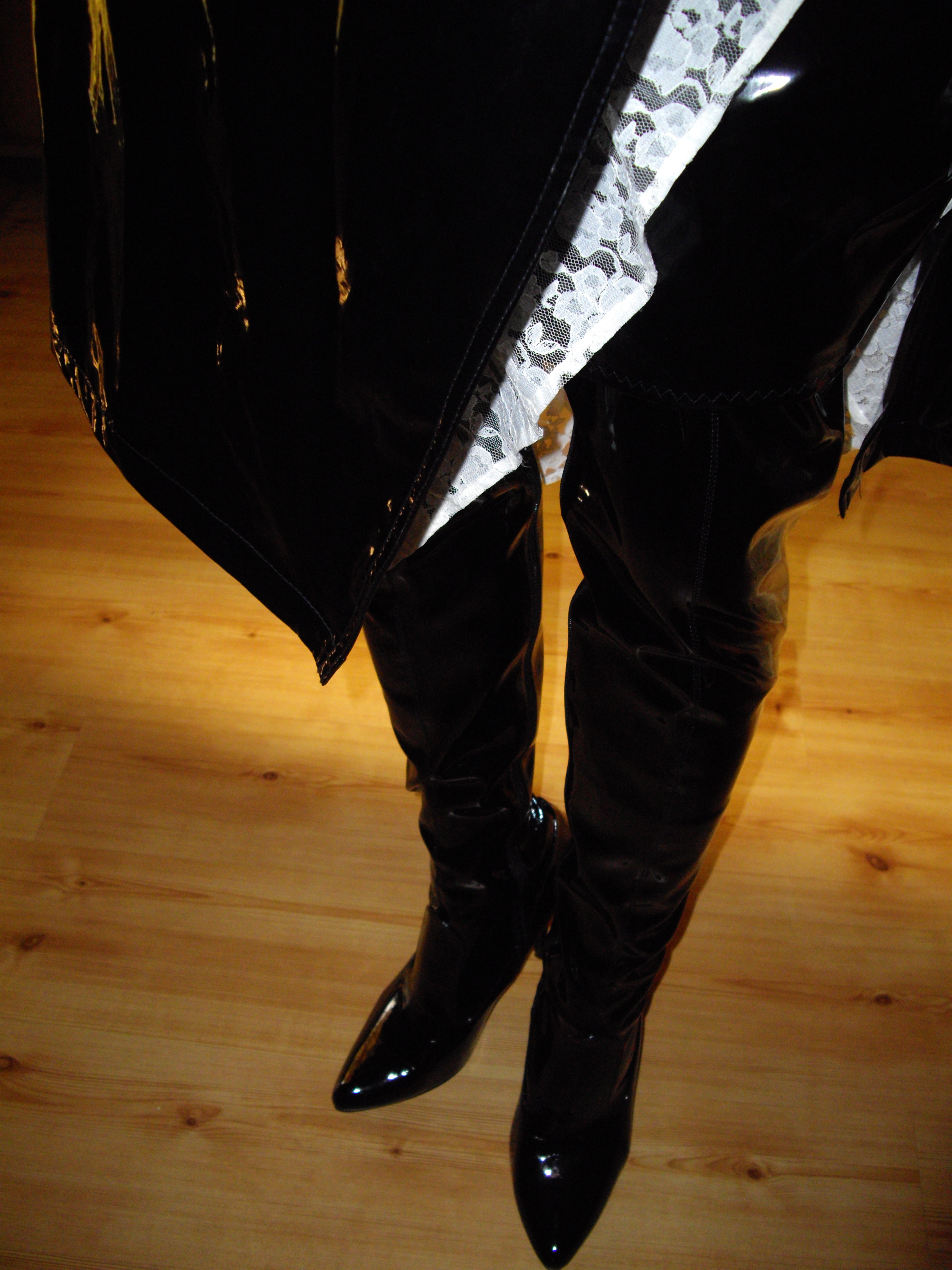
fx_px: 1393
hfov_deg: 37.7
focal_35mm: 38
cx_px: 476
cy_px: 635
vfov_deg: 49.0
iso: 400
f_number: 2.8
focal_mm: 7.9
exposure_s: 1/40
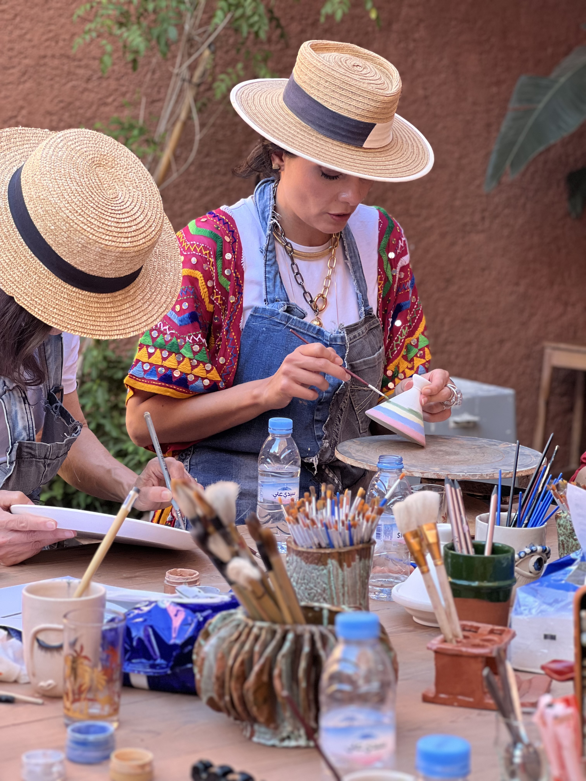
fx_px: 1738
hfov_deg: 19.1
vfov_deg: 25.3
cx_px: 293
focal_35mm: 77
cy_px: 390
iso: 100
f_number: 2.8
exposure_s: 1/121
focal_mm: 9
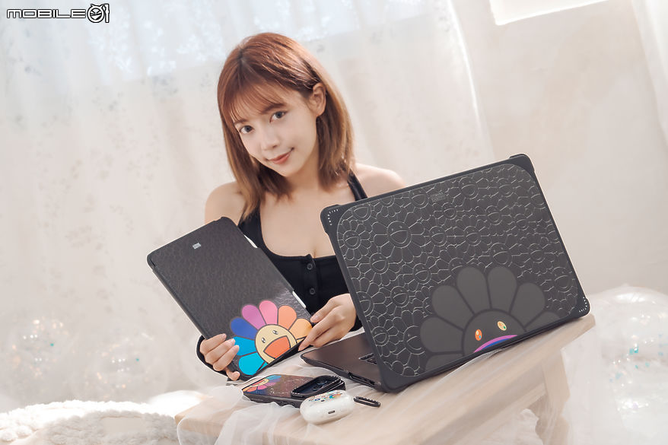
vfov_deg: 29.2
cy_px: 222
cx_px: 334
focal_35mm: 46
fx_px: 853
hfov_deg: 42.8
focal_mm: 46
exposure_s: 1/60
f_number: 5.6
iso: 1000
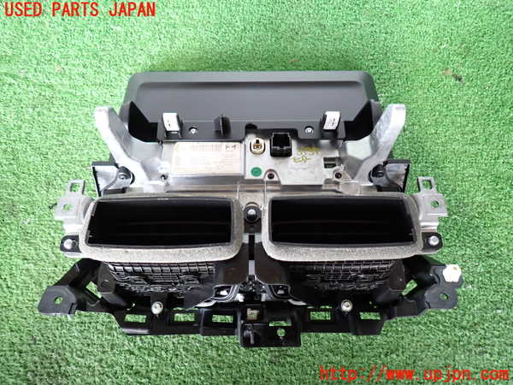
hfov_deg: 69.4
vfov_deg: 54.9
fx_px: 370
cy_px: 192
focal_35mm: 25
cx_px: 256
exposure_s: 1/30
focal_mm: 4.5
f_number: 2
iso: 400
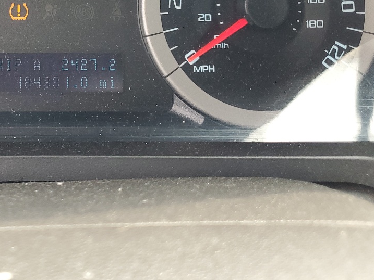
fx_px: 627
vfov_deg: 23.6
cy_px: -29
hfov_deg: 31.3
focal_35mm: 58
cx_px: 22
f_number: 1.5
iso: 71
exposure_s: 1/120
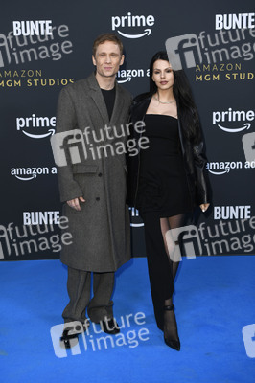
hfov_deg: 33.3
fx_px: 426
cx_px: 128
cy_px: 192
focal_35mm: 40
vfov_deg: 48.5
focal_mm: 40
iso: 400
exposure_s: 1/640
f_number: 4
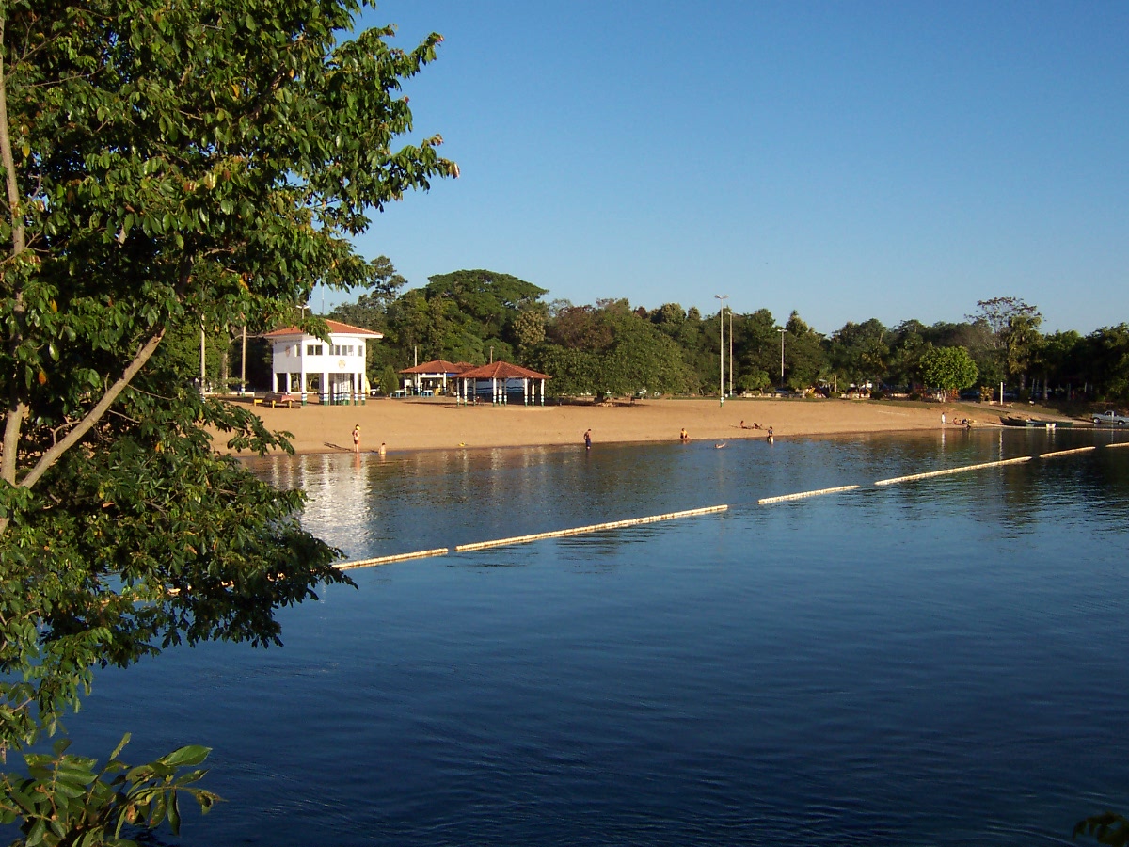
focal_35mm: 36
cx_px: 564
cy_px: 424
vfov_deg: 39.7
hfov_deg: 51.4
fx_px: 1174
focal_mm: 5.6
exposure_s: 1/350
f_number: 5.6
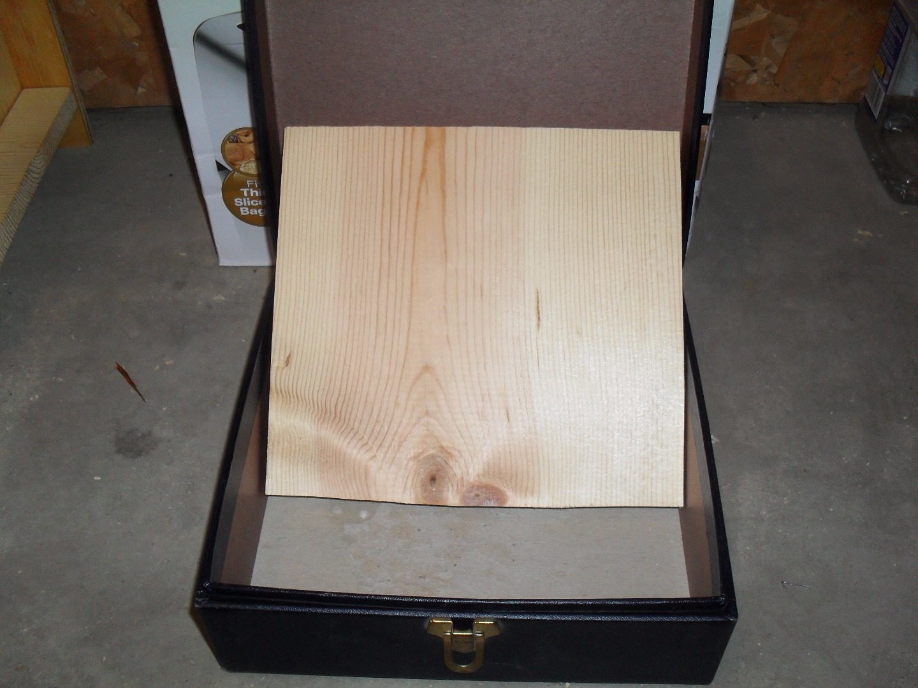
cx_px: 459
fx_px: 928
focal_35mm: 35
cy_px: 344
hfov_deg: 52.6
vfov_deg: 40.7
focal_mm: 6.3
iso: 200
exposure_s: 1/45
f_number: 3.2
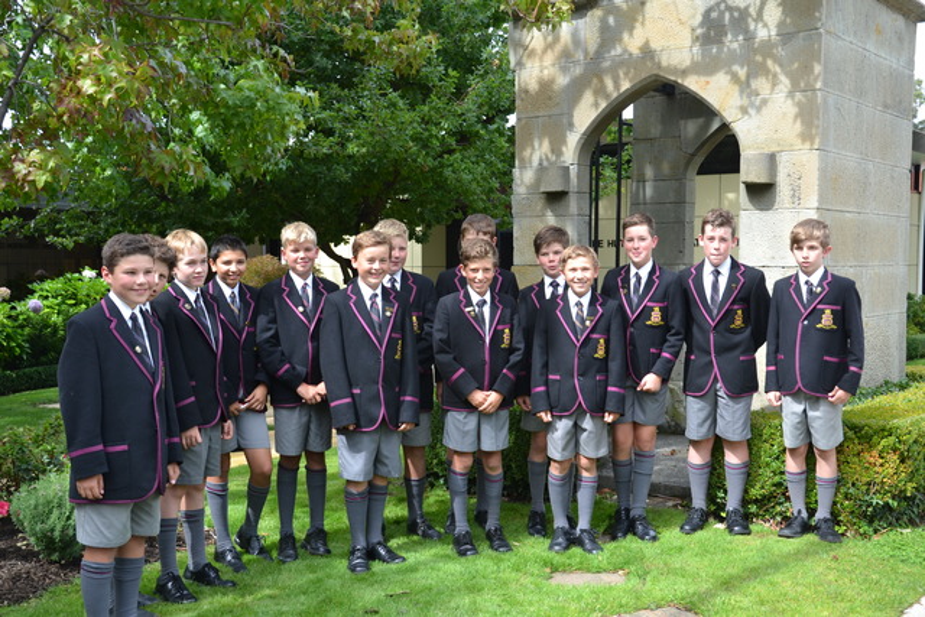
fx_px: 1079
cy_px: 308
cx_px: 462
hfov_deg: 46.4
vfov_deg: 31.9
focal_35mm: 42
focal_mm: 28
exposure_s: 1/125
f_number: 5.6
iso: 140
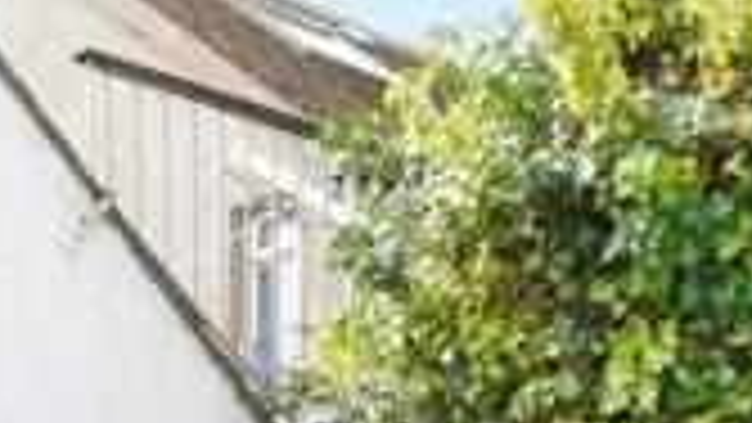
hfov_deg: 20.4
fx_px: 2054
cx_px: 86
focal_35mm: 103
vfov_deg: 10.6
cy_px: 884
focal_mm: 16
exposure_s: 1/200
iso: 800
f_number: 9
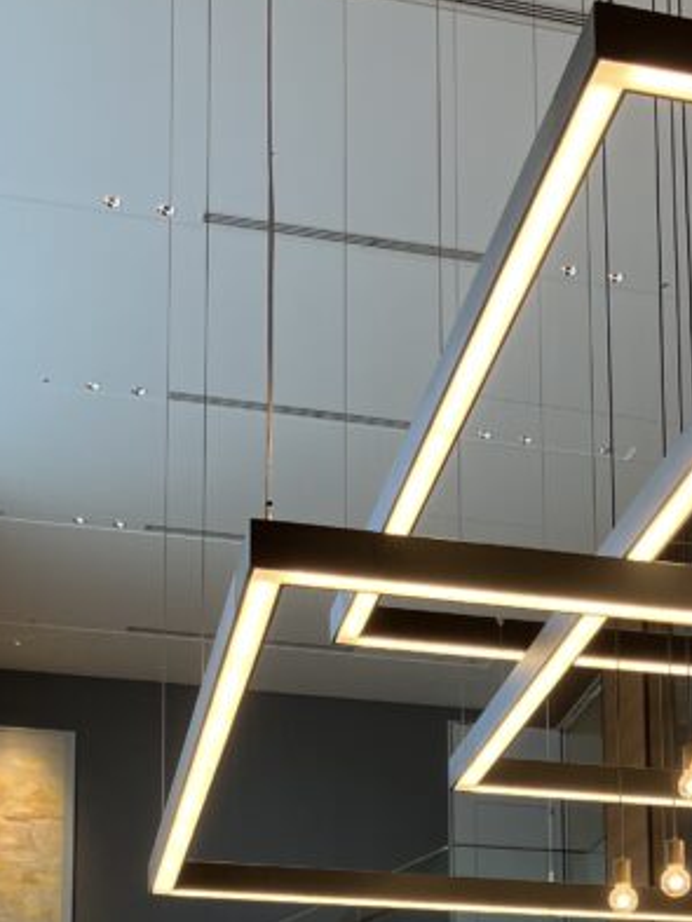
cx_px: 617
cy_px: 1058
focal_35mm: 73
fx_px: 1945
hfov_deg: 19.8
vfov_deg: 24.5
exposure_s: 1/60
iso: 40
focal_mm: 3.99
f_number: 1.8
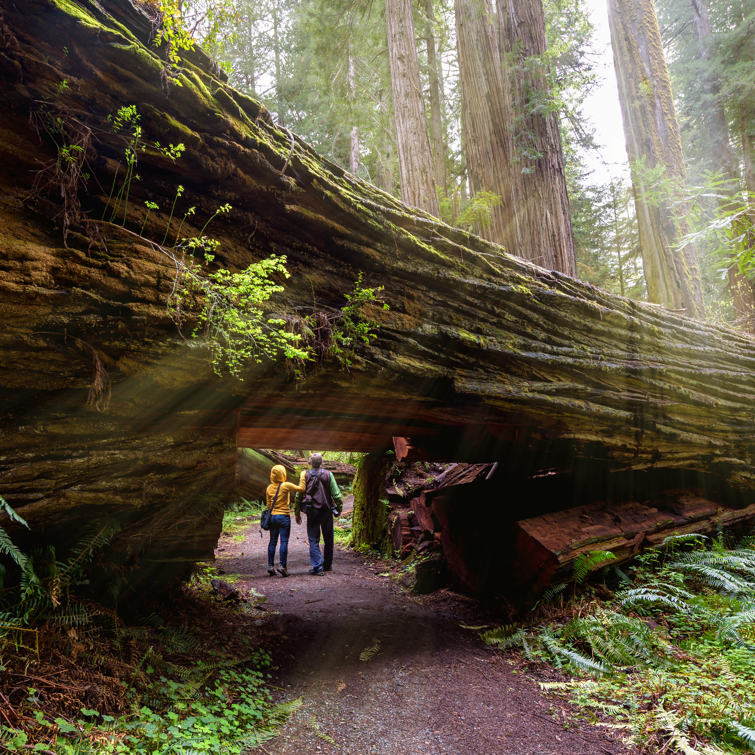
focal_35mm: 22
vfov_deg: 69.6
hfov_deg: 69.2
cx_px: 322
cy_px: 382
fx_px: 543
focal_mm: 17
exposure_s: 1/13
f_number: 7.1
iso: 100
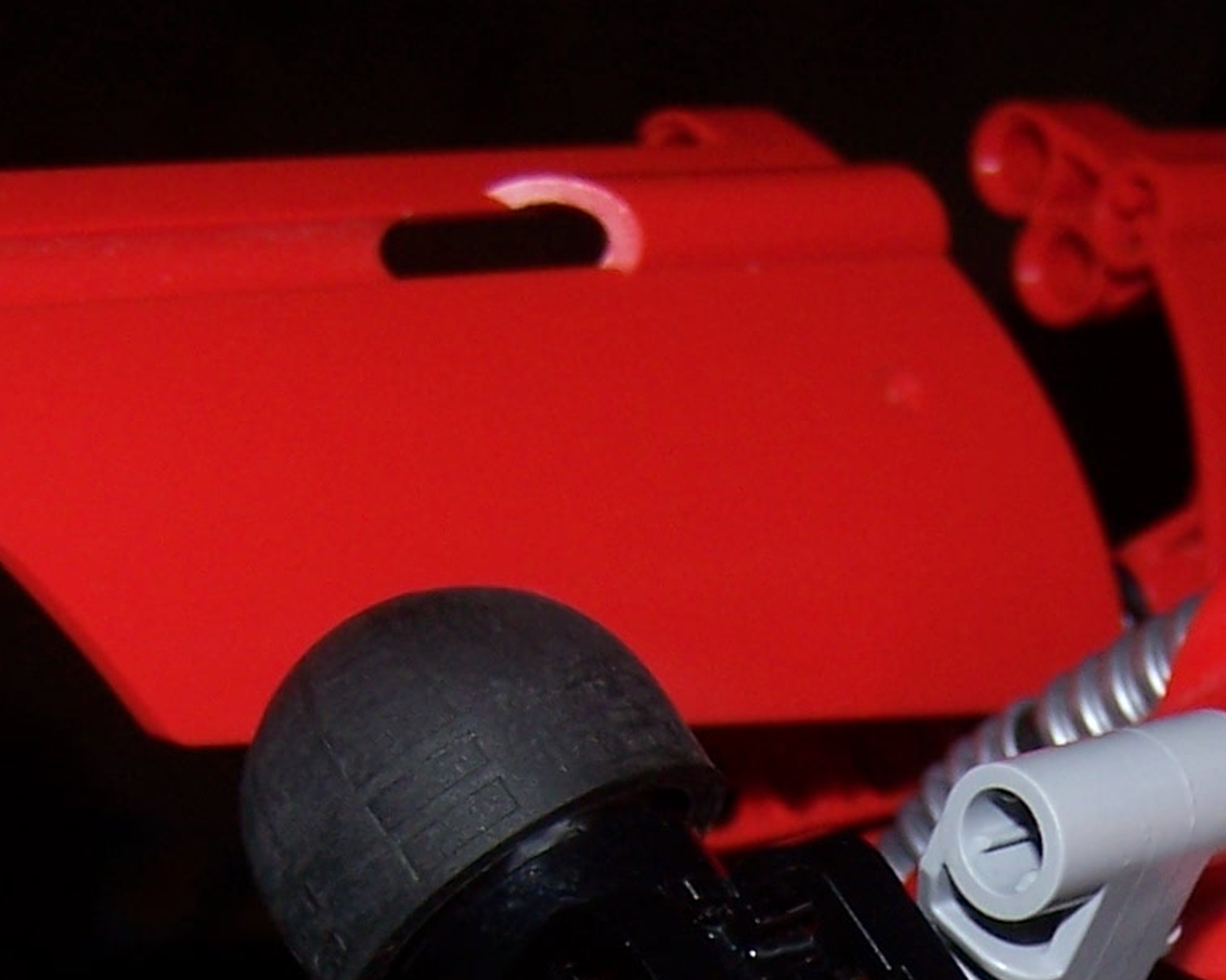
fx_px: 4063
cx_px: 1081
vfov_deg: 13.2
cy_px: 1372
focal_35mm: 112
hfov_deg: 16.9
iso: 80
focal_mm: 6.3
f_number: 2.8
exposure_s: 1/60
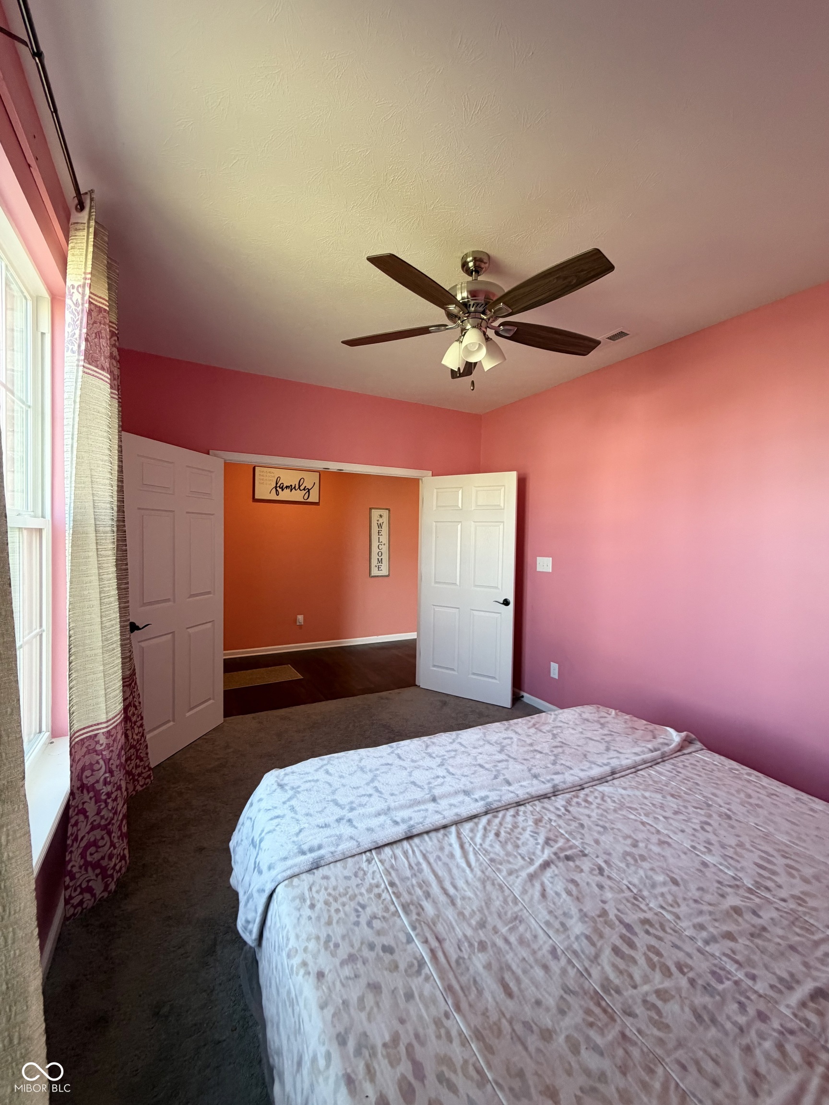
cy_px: 552
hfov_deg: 85.7
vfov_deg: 102.1
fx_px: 447
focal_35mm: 14
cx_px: 414
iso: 250
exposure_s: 1/120
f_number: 2.2
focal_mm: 2.22
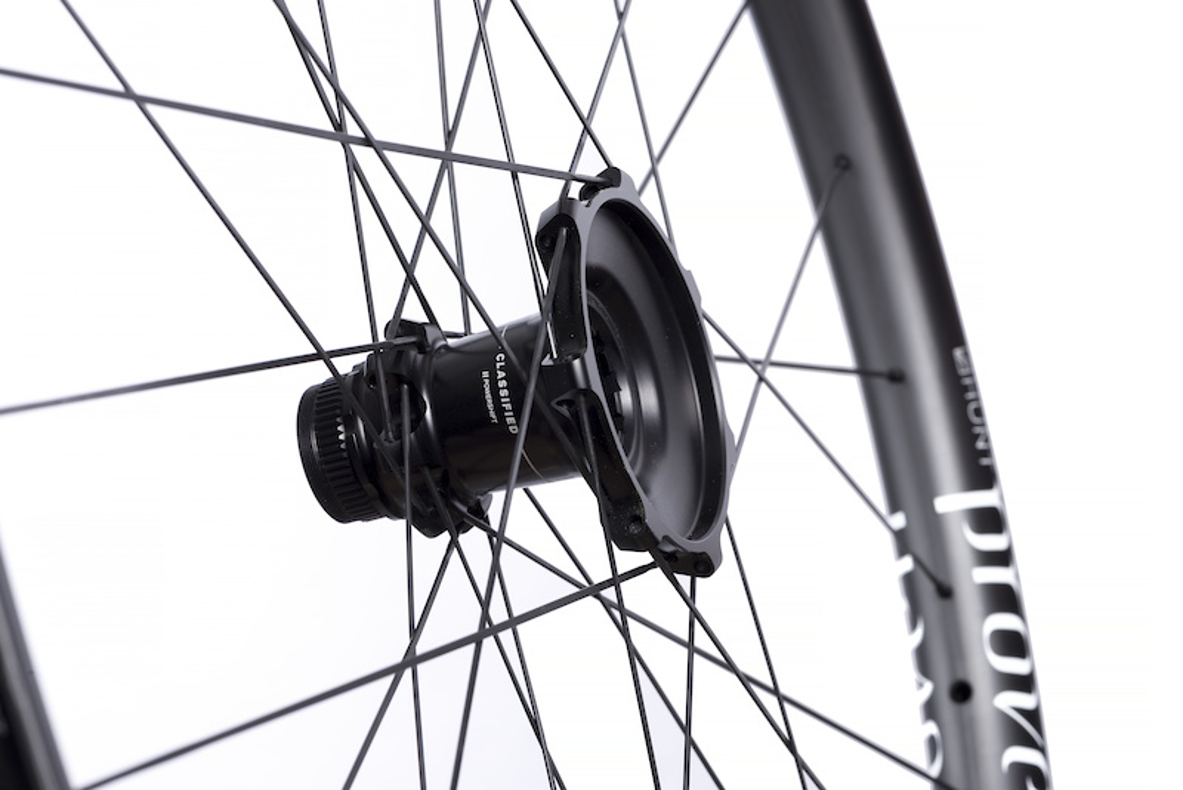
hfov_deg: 19.4
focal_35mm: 105
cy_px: 395
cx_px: 592
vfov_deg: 13.1
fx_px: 3451
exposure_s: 1/125
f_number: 16
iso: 125
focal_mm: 105
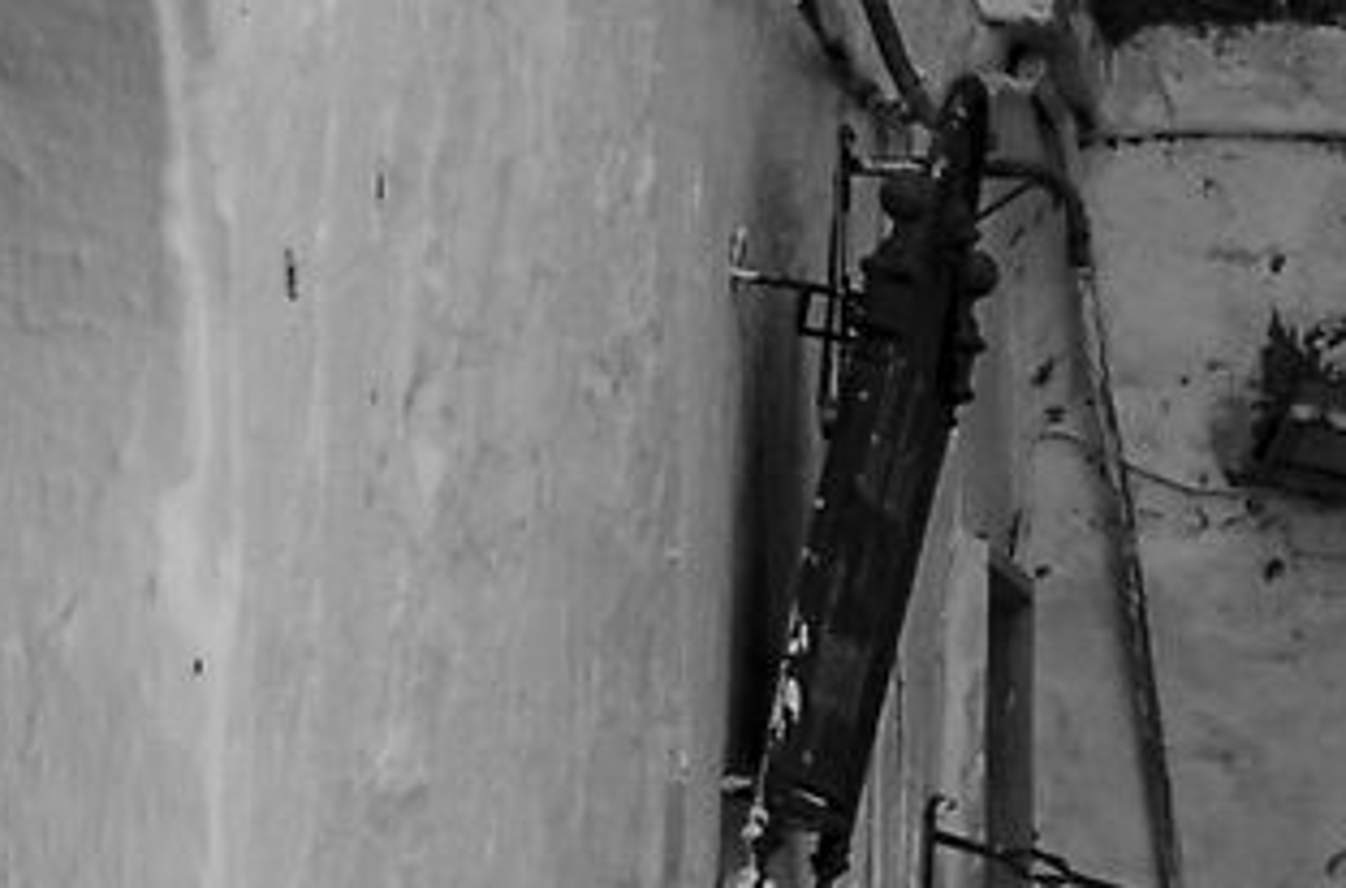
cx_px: 2217
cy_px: 591
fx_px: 8611
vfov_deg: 5.9
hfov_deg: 8.7
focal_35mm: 231
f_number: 8
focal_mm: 20
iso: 110
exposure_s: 1/250
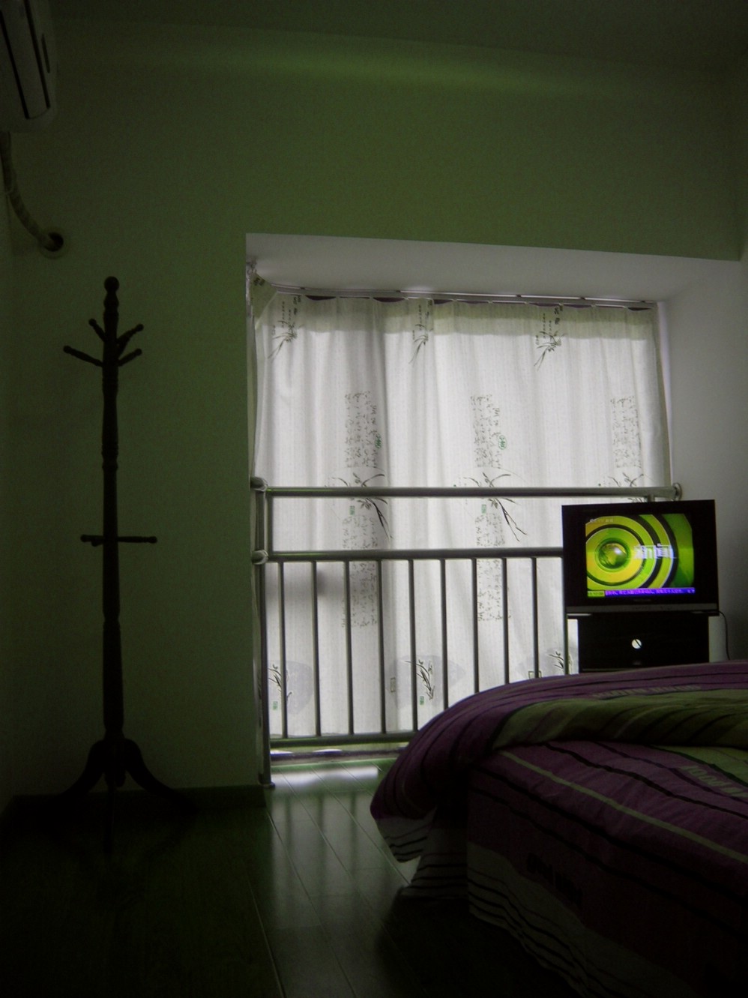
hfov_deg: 41.8
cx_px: 374
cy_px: 499
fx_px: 980
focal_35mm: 34
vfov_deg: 54.0
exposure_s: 1/31.3
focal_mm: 5.7
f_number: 2.9
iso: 50
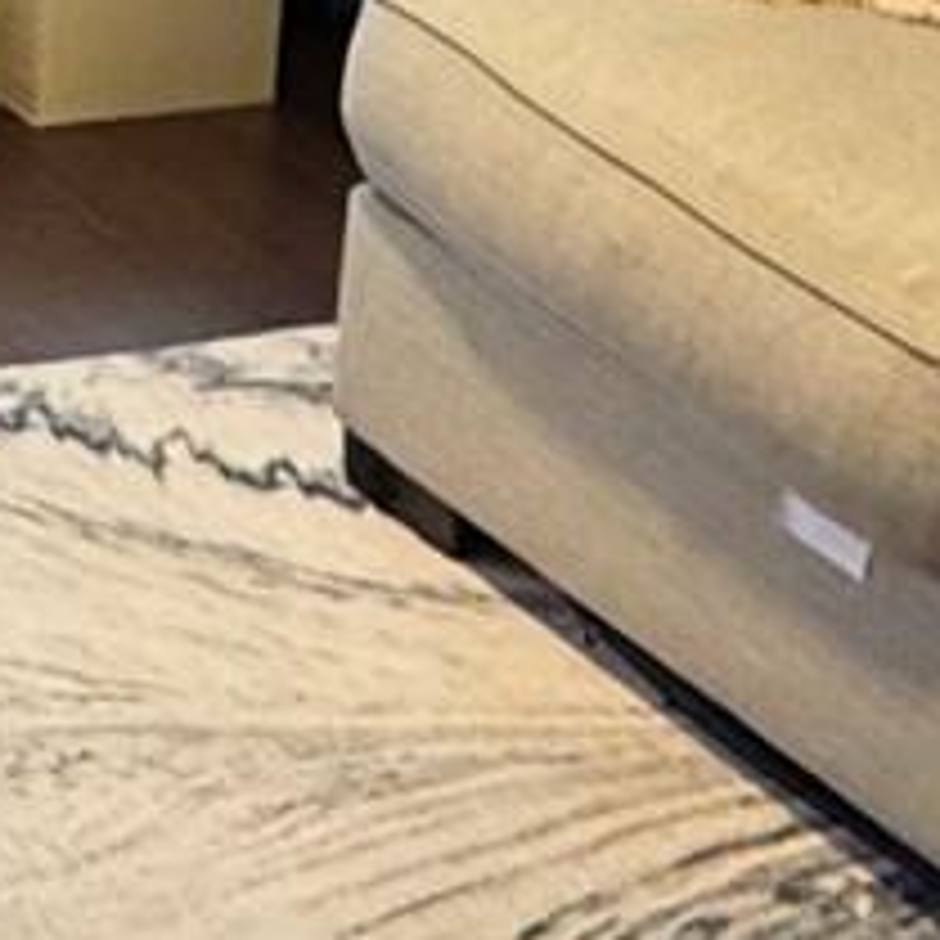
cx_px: -63
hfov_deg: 14.1
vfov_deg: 13.6
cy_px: -450
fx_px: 3717
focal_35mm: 121
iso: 250
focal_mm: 2.22
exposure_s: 1/60
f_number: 2.2
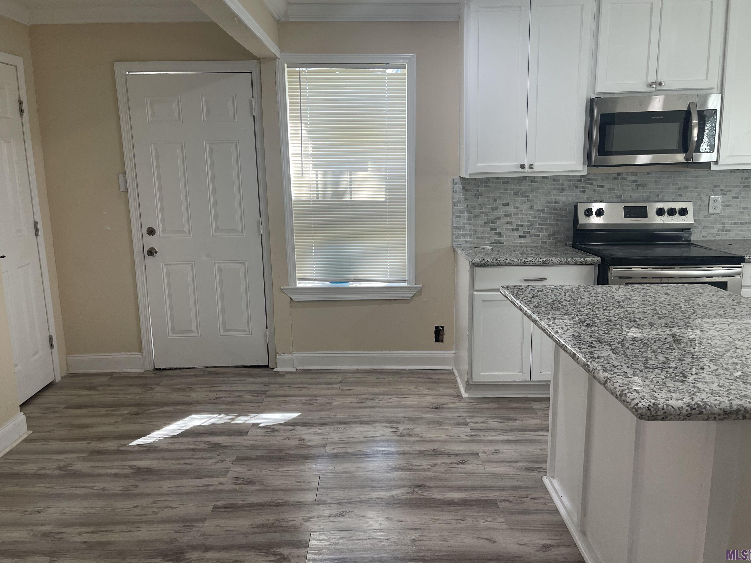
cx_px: 373
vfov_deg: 53.0
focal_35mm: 26
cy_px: 272
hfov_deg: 67.3
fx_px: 564
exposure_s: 1/120
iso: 80
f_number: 1.6
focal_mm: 5.1
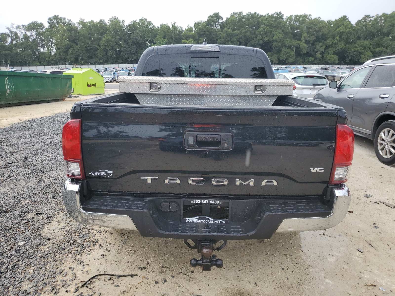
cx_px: 198
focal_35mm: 26
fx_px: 297
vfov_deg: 53.1
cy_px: 148
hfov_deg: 67.3
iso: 50
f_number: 1.5
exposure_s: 1/769
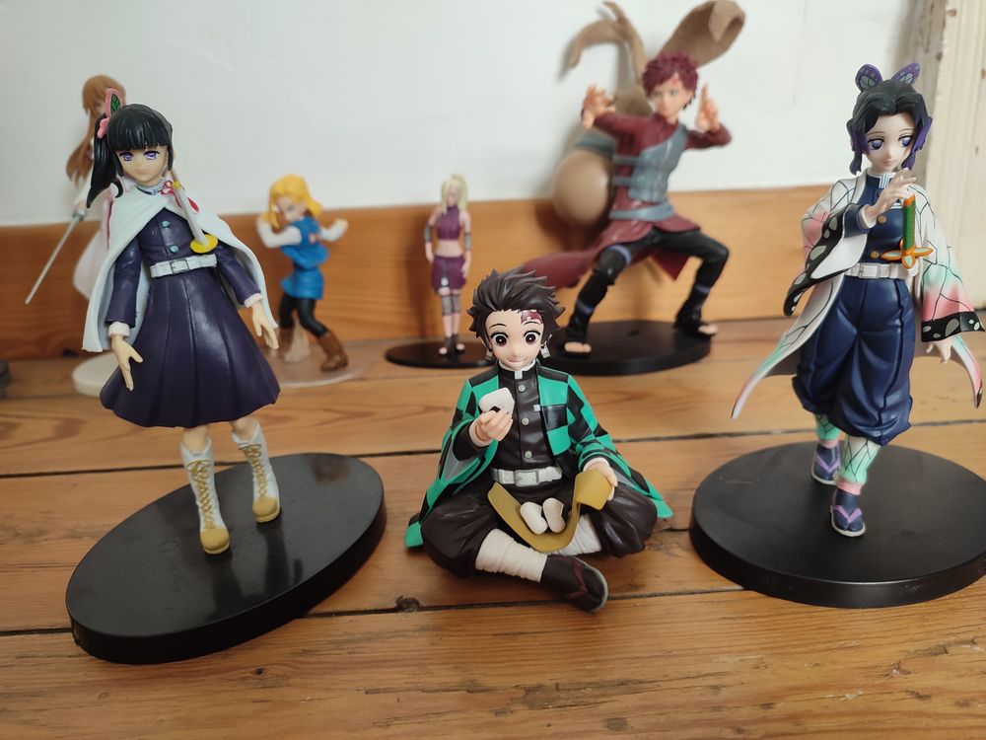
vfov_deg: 54.9
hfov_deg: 69.4
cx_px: 493
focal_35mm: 25
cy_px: 370
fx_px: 712
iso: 414
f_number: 1.9
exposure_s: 1/33
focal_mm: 6.04
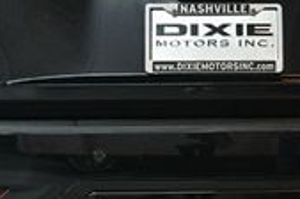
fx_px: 1231
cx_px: 222
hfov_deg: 13.8
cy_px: 23
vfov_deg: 9.2
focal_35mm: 148
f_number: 3.8
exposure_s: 1/125
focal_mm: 26
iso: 2800
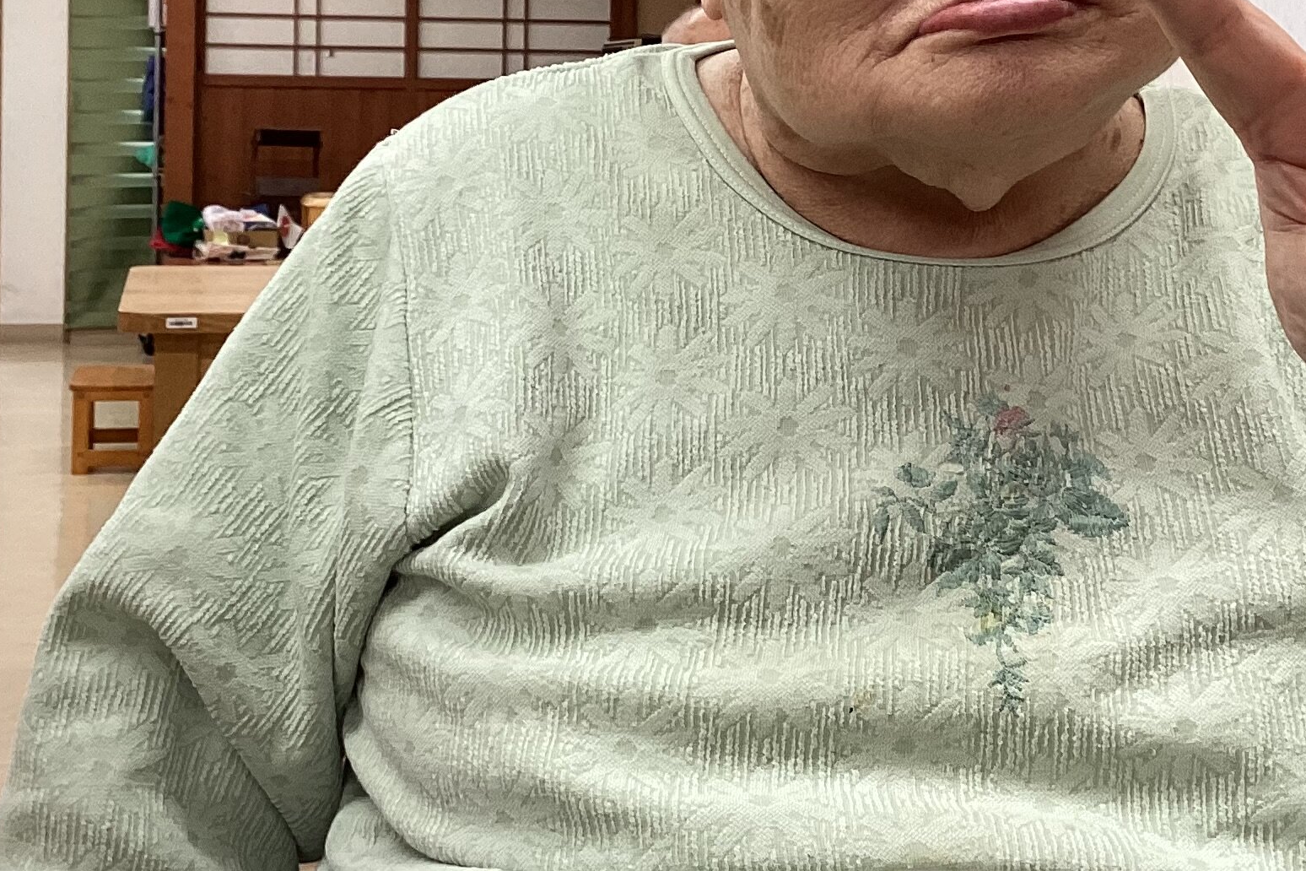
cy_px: 137
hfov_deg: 29.6
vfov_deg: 19.7
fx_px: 2467
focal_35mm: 68
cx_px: 722
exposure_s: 1/50
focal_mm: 3.3
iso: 80
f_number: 2.4
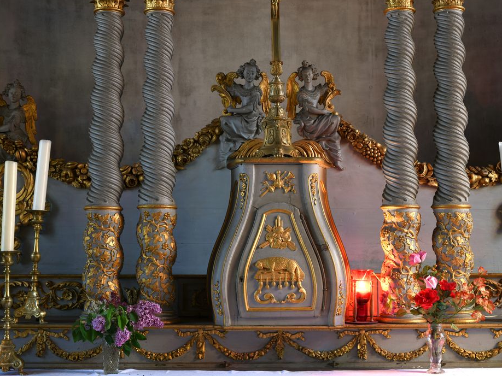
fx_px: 797
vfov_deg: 26.5
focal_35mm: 55
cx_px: 284
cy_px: 186
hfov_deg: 34.9
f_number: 11
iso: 64
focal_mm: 50
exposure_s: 8
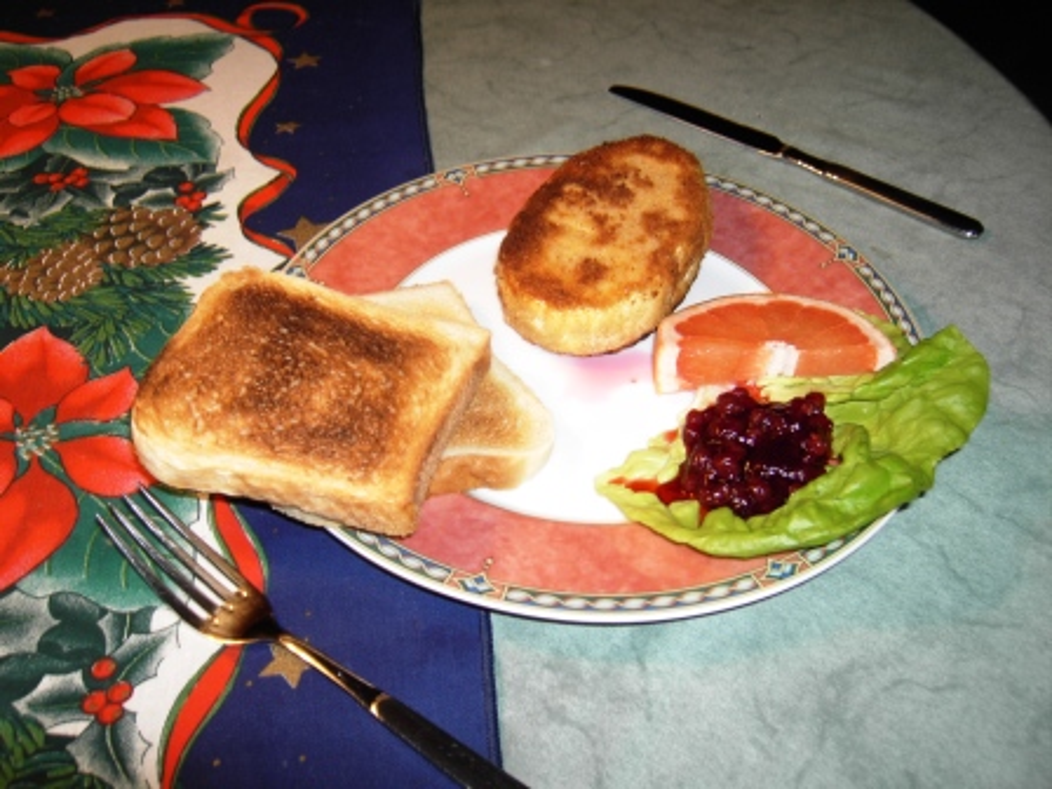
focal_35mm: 35
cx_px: 526
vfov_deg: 40.7
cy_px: 394
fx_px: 1064
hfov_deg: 52.6
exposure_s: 1/22
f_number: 2.8
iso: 50
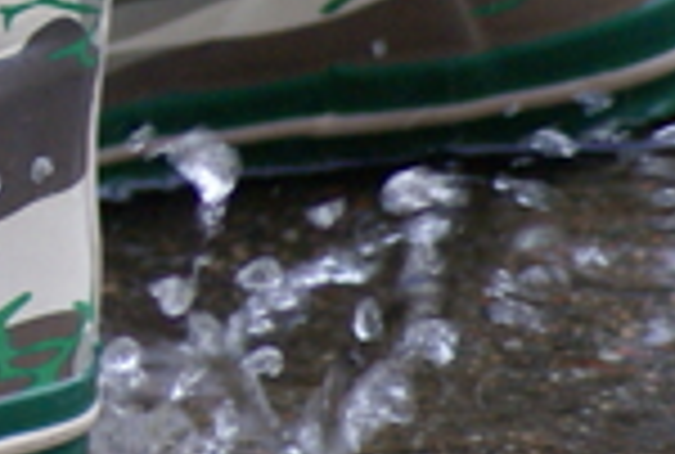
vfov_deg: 1.3
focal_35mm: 1039
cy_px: -306
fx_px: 19540
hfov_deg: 2.0
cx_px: -788
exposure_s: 1/160
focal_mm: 130
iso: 400
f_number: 4.5
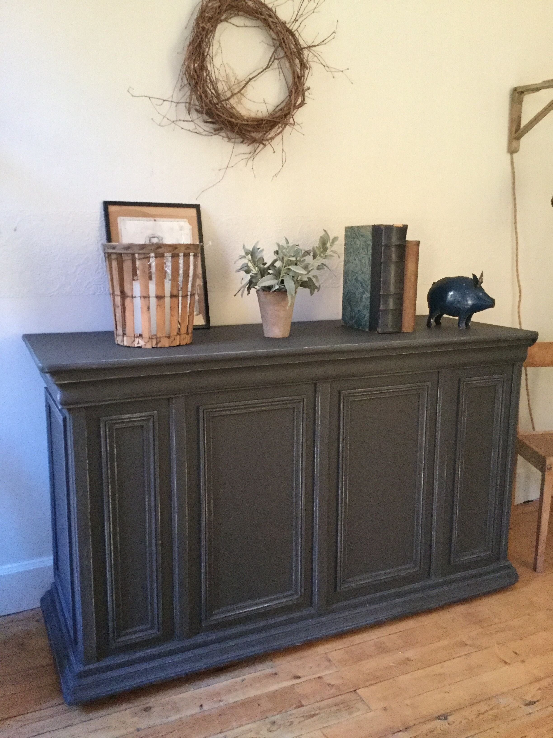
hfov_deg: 45.4
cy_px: 369
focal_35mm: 31
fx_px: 660
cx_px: 276
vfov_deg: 58.4
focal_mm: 3.3
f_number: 2.4
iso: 320
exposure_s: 1/17
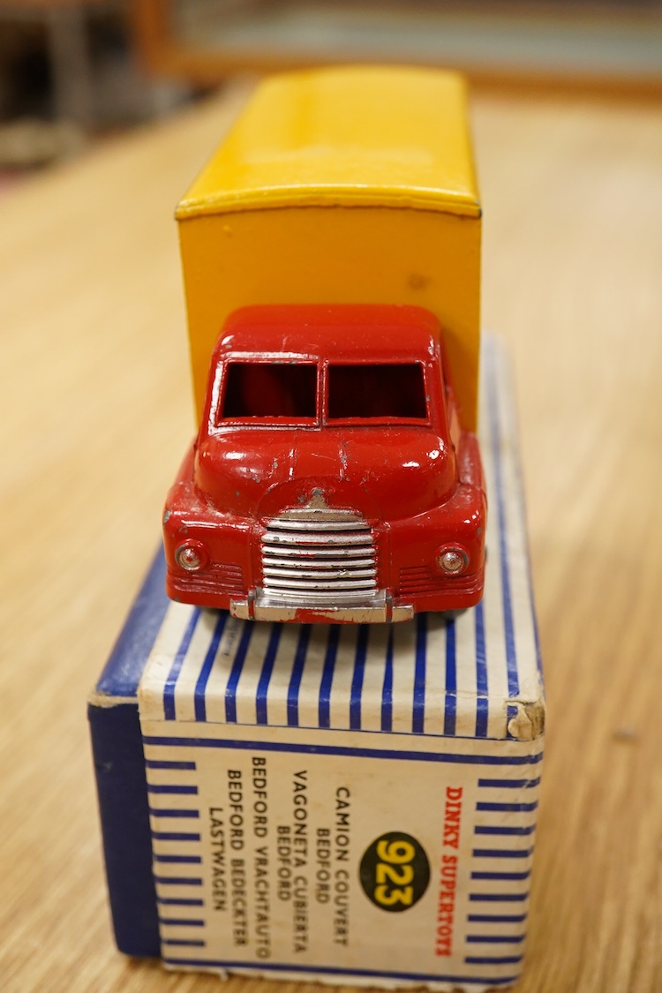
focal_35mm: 45
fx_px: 1241
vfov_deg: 43.6
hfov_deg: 29.9
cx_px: 331
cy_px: 496
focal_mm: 30
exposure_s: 1/160
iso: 2500
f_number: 8
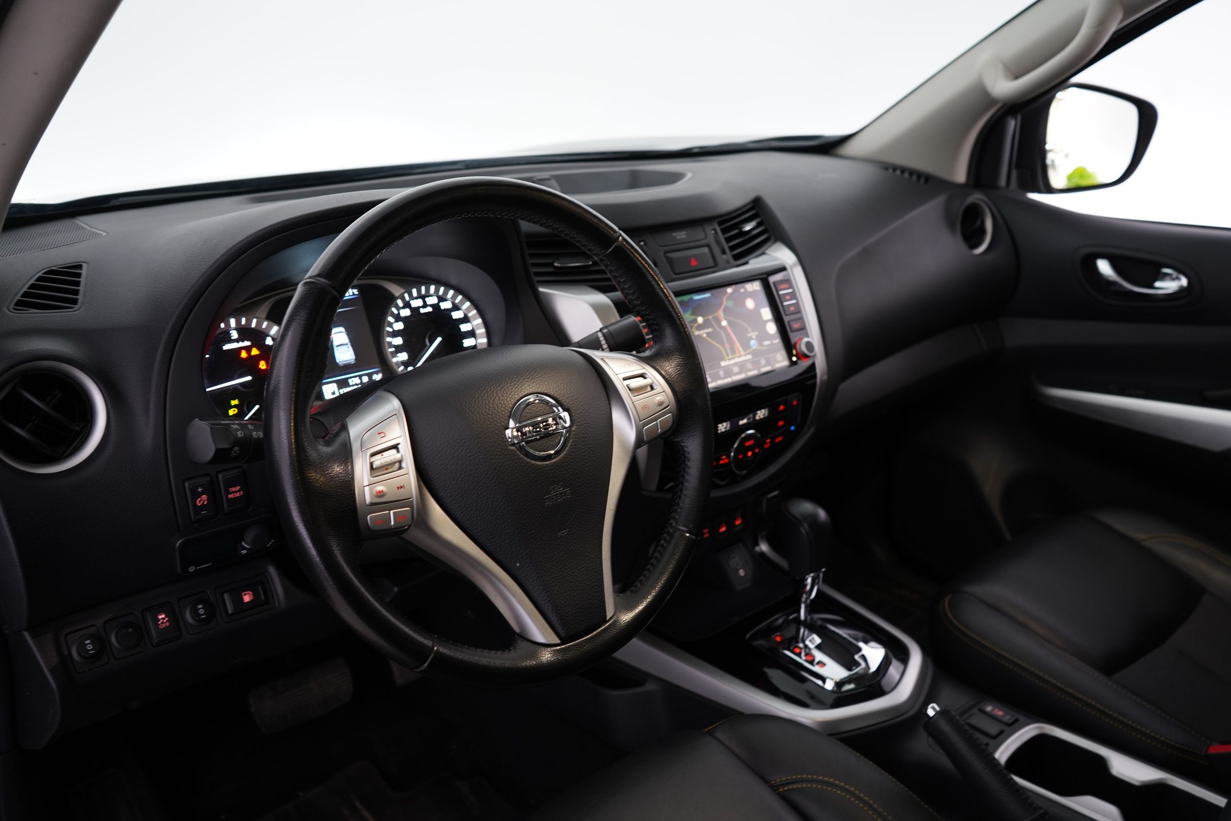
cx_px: 616
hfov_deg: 65.5
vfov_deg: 46.4
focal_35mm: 28
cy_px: 410
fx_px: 957
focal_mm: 28
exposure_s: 1/10
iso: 1000
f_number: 5
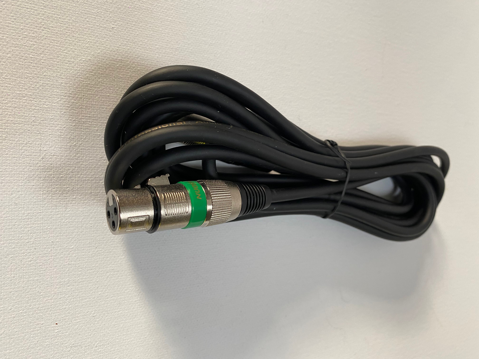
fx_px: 360
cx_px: 240
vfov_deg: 53.1
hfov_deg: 67.3
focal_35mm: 26
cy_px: 180
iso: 80
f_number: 1.8
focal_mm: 4.25
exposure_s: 1/60
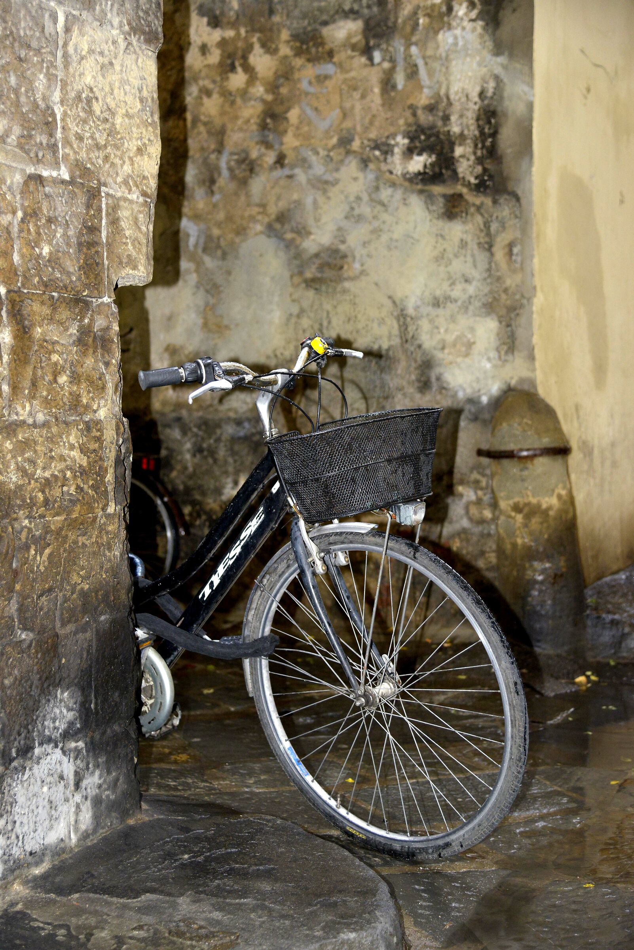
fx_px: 1320
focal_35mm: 50
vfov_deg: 39.6
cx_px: 317
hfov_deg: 27.0
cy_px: 475
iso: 1600
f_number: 4
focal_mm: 50
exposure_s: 1/250
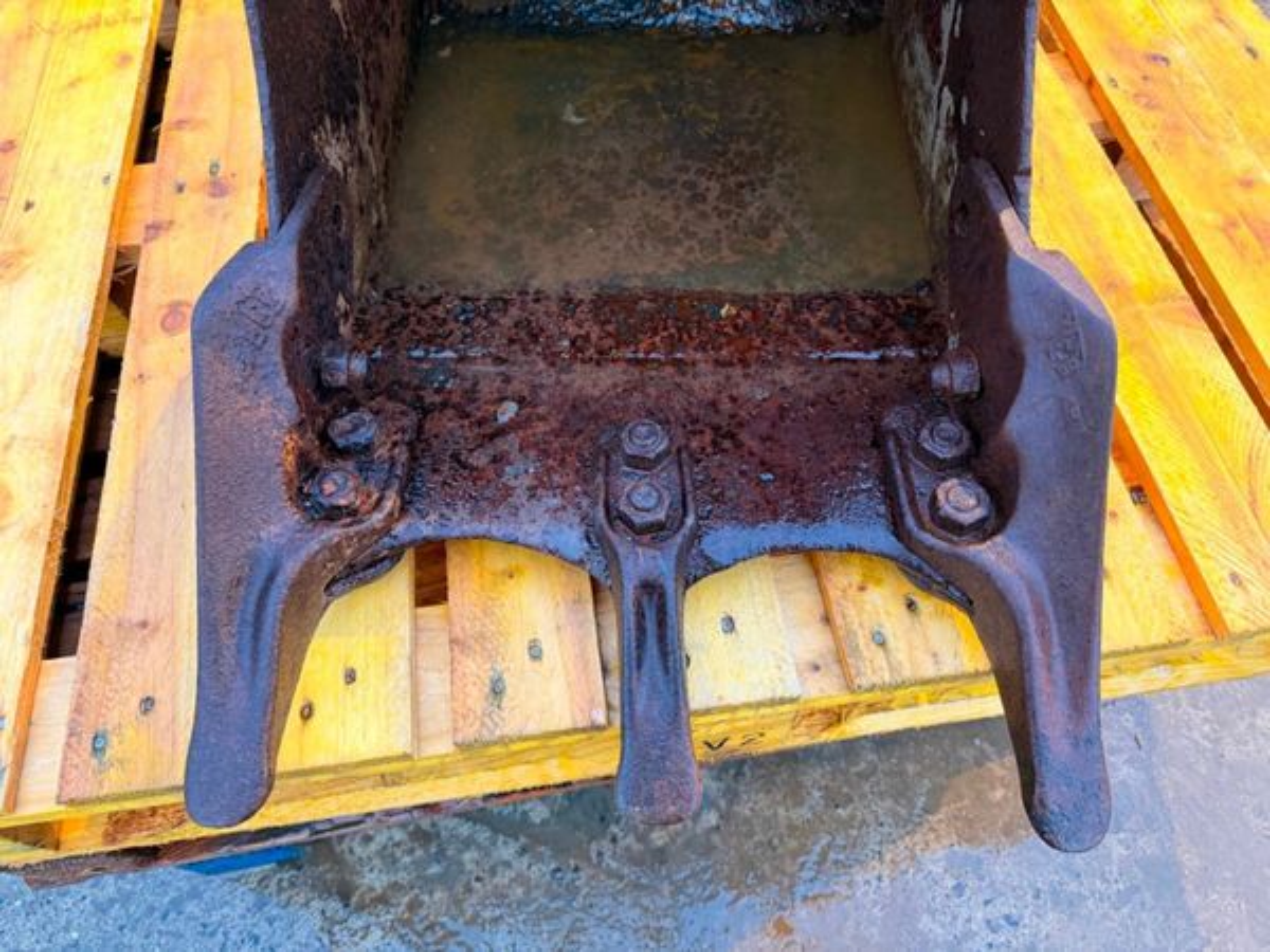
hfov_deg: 71.6
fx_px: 881
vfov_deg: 56.8
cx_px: 635
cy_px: 476
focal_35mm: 24
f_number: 1.78
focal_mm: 6.76
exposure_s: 1/50
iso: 400
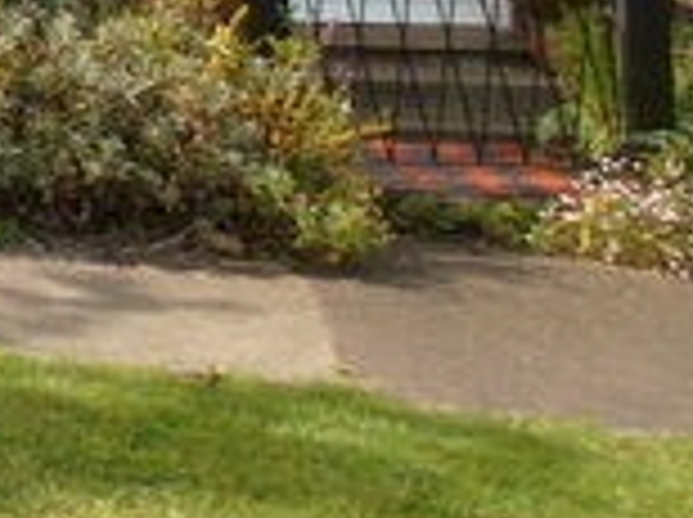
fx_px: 2279
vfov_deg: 11.7
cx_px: -796
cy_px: -480
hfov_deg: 13.9
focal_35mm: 114
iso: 80
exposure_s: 1/320
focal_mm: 4.4
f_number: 3.4
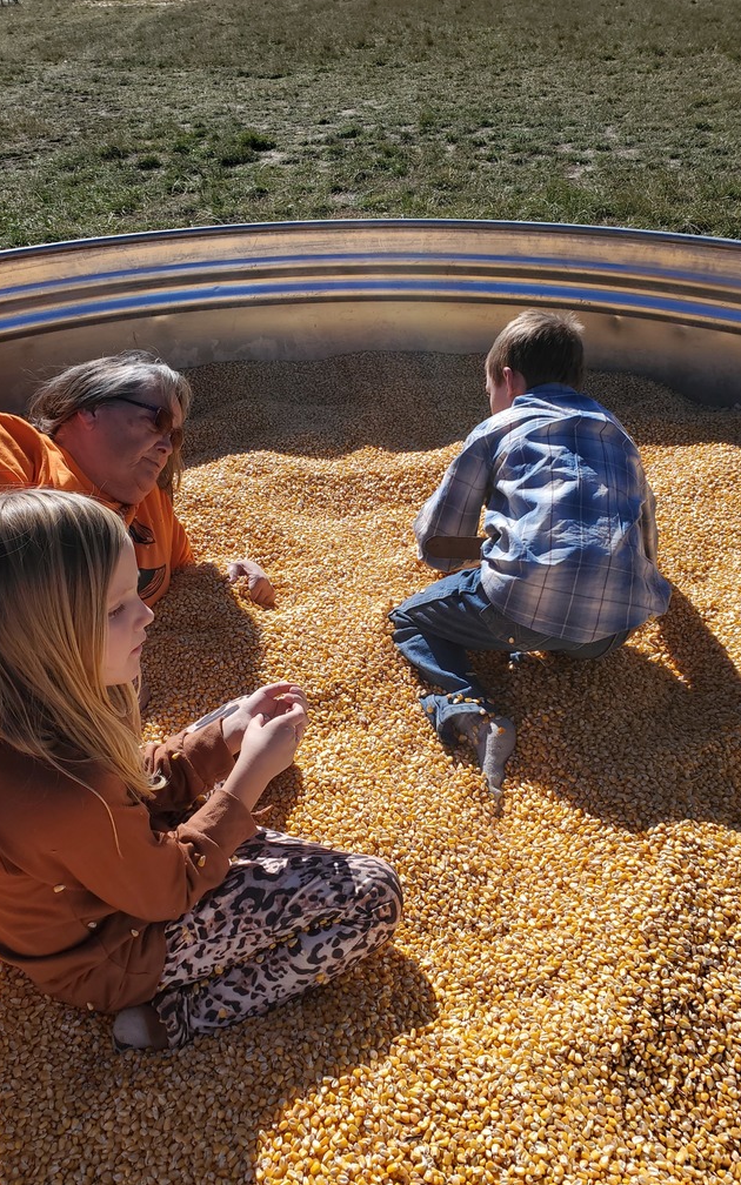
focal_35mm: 28
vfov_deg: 66.5
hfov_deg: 44.5
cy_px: 594
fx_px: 905
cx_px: 382
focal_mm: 4.3
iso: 50
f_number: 2.4
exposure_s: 1/1894
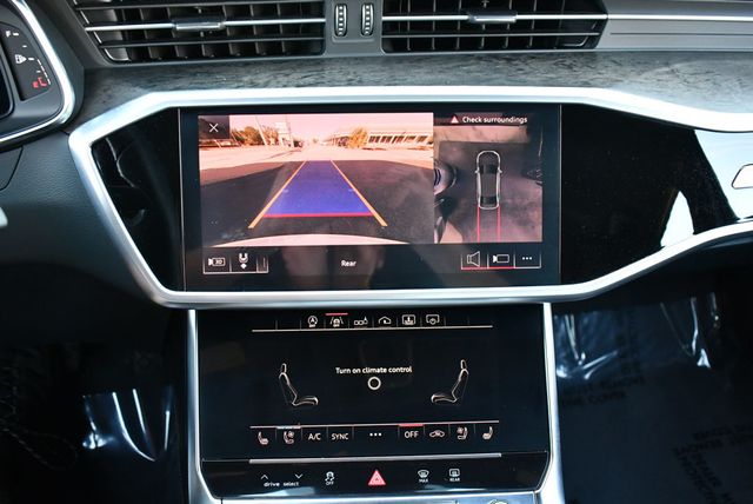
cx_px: 376
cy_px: 252
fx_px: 754
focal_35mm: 36
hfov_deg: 53.1
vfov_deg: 36.9
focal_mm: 18
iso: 1400
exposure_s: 1/125
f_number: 3.5
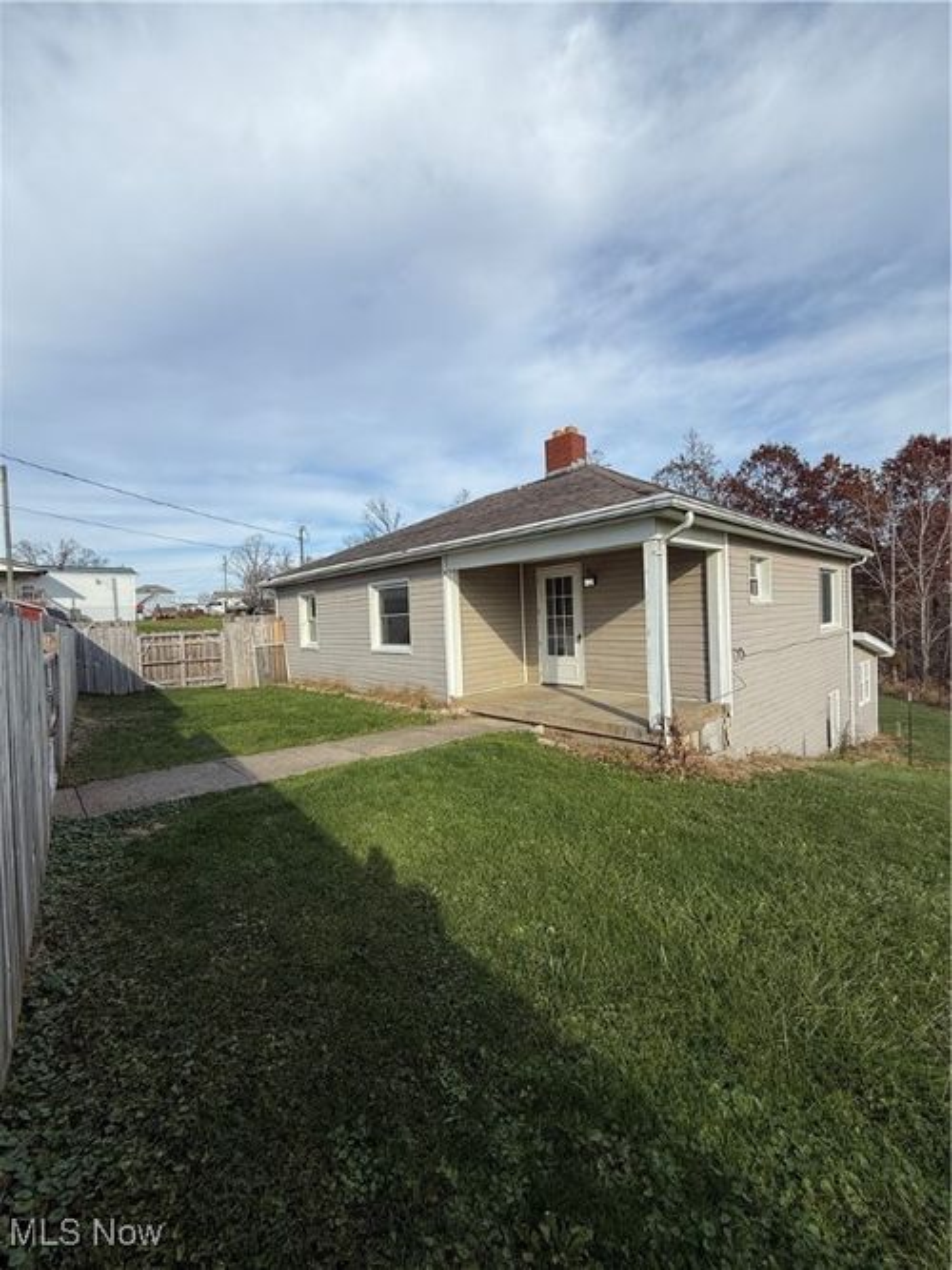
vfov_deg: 102.1
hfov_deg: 85.7
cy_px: 635
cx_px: 476
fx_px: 514
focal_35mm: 14
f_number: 2.2
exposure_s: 1/1656
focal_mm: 2.22
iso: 50
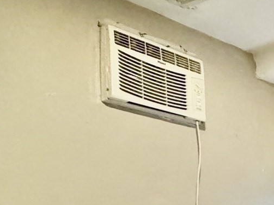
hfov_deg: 23.3
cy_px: 254
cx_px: 457
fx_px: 451
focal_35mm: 57
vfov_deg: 23.2
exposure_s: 1/40
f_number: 2.2
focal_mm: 2.22
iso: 1000
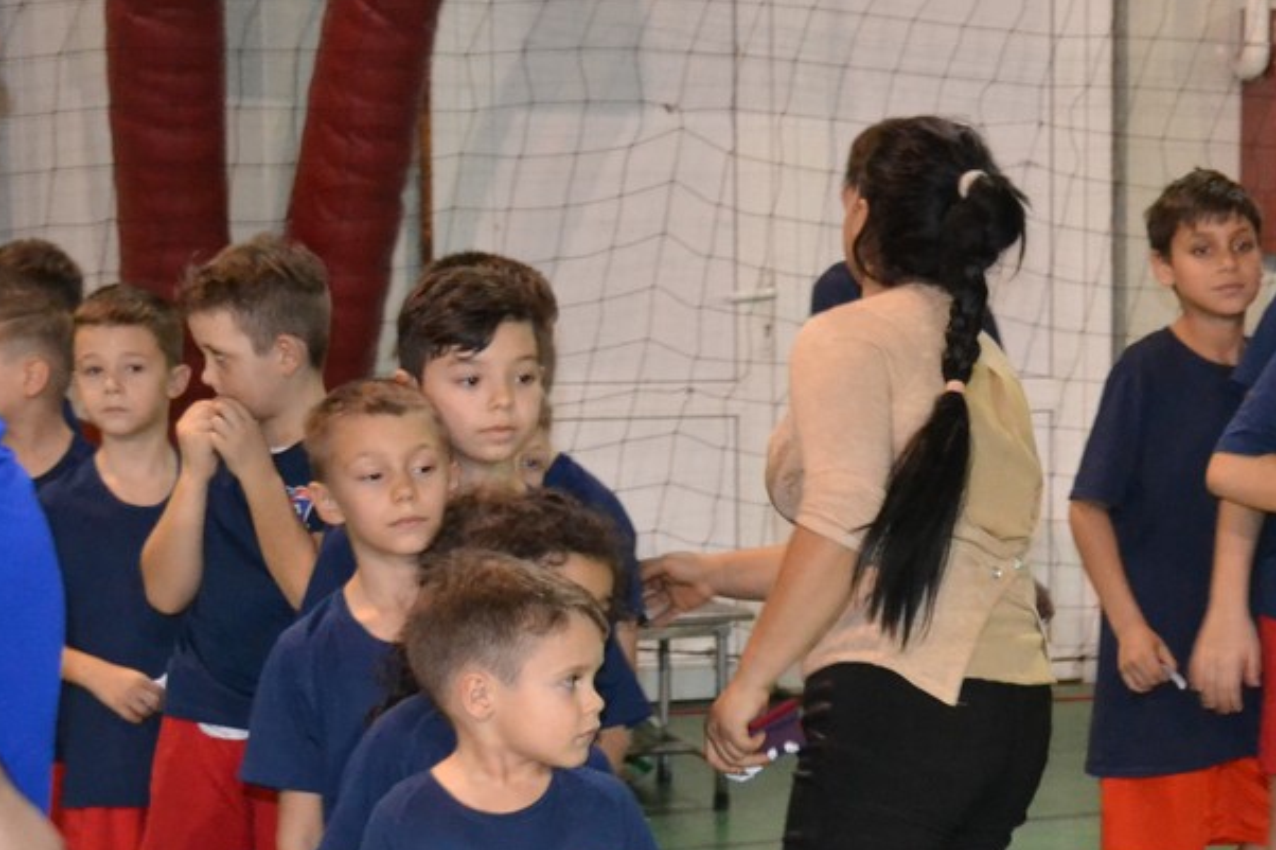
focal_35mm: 102
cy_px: 762
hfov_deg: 19.3
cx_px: 1346
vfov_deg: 13.3
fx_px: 3614
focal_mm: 32
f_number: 4.8
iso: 3200
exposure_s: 1/60
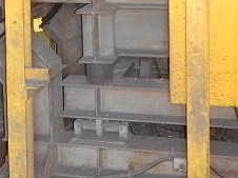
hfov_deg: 23.0
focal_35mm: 85
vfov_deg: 16.8
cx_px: 110
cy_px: -15
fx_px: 584
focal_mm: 4.3
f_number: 2.8
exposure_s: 1/30
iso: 640
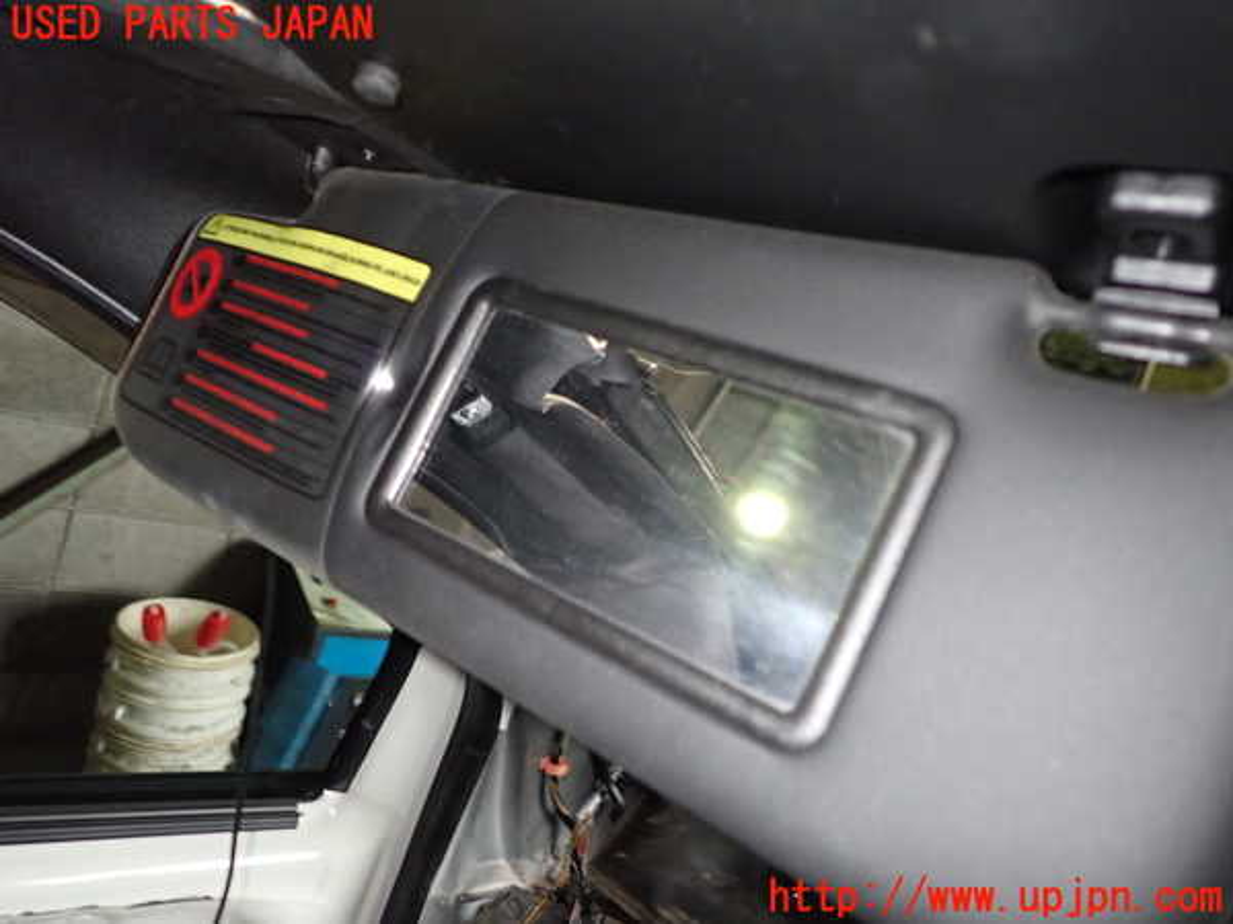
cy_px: 462
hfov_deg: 63.4
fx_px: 997
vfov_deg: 49.7
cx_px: 616
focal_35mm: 28
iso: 500
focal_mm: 5.05
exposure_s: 1/30
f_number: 6.3
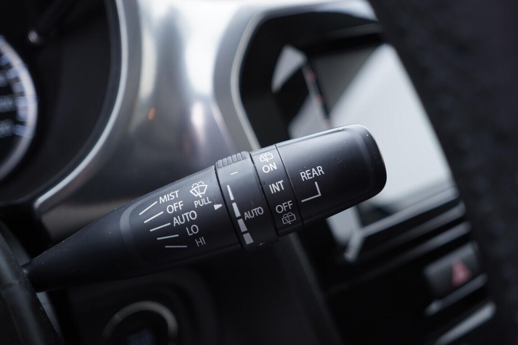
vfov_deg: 36.9
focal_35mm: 36
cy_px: 172
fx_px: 518
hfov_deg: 53.1
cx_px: 259
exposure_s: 1/40
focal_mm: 24
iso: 250
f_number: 2.8
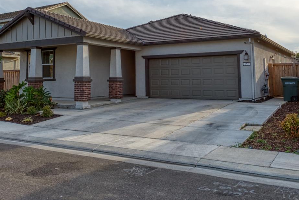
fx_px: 324
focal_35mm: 39
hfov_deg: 49.5
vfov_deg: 33.6
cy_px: 55
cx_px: 139
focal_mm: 24
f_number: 10
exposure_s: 1/160
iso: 400
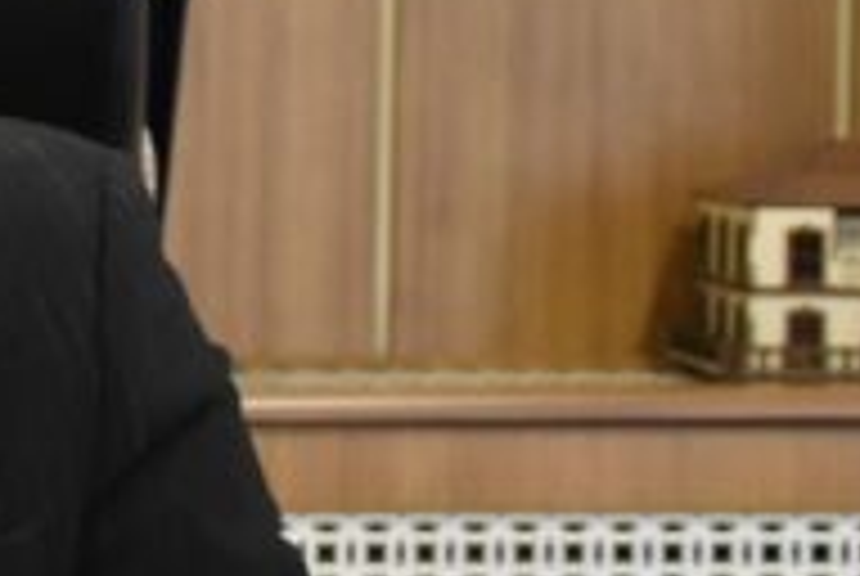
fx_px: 6532
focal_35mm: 273
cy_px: 34
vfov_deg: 5.0
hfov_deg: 7.3
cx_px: -819
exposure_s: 1/60
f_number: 4.2
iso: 3200
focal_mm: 34
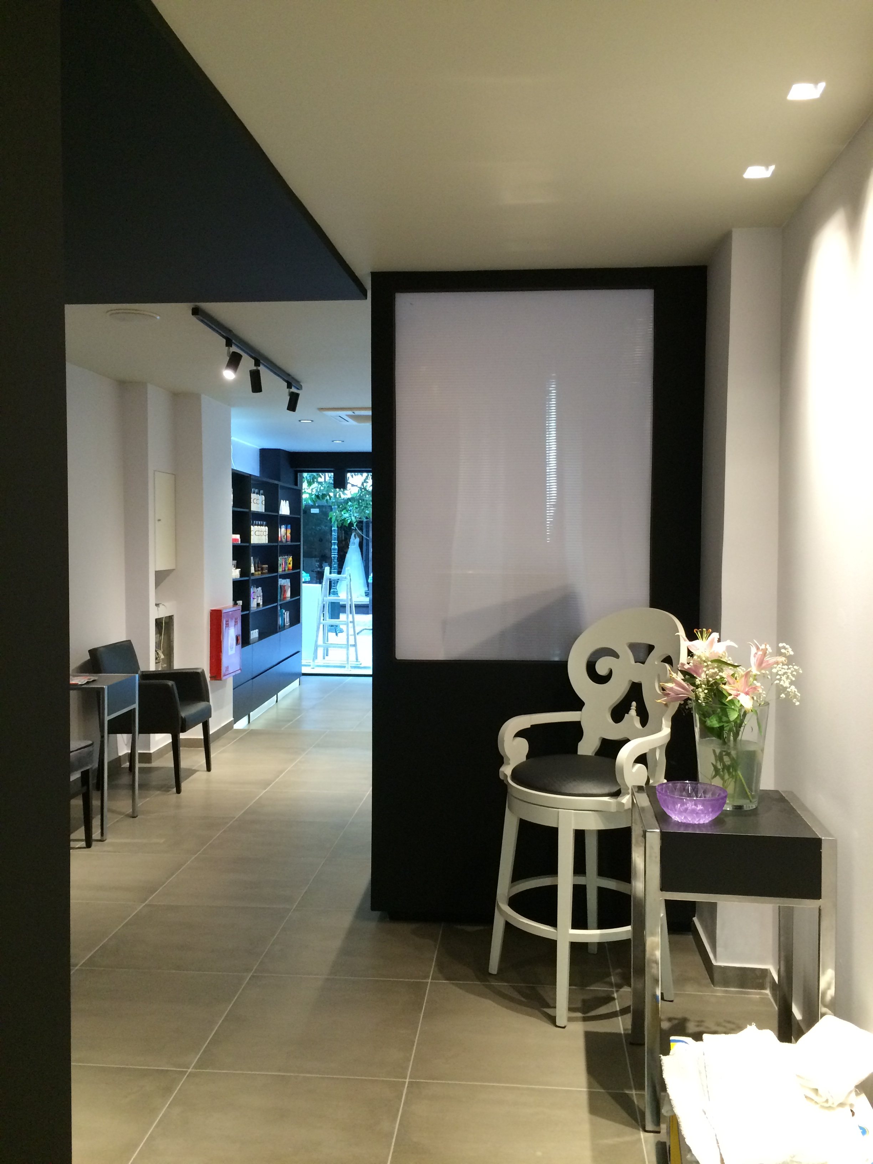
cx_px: 436
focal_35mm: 29
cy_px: 582
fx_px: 975
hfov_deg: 48.2
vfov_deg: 61.7
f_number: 2.2
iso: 250
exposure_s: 1/33
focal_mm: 4.15
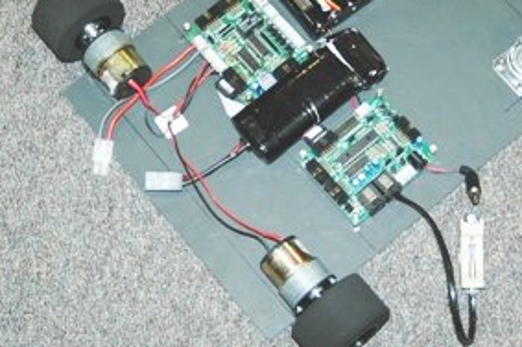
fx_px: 1376
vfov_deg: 14.3
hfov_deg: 21.5
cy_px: 89
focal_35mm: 95
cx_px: 301
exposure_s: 1/60
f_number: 4
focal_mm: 40
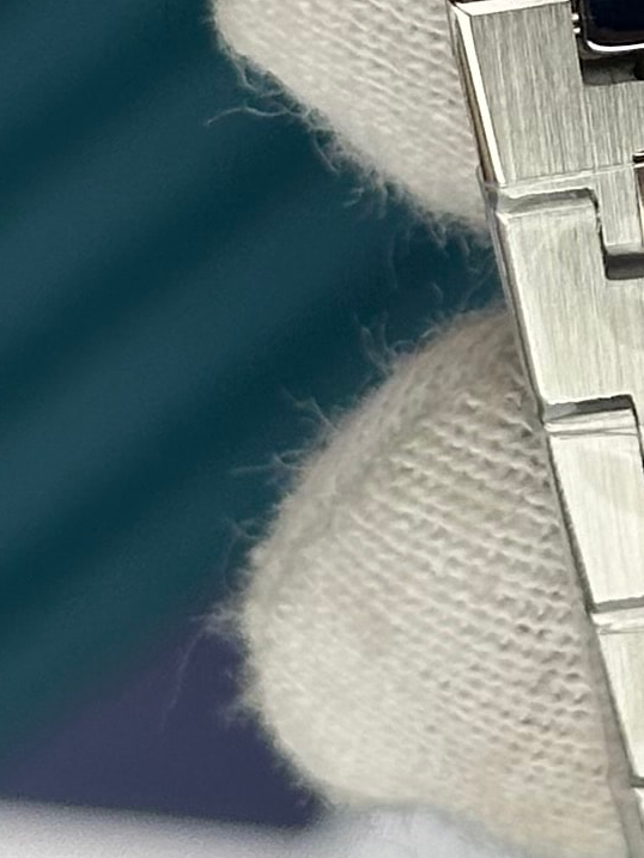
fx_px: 6695
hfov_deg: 5.5
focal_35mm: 270
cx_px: 954
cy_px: 154
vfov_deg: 7.3
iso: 64
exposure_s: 1/1133
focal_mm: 6.86
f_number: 1.78
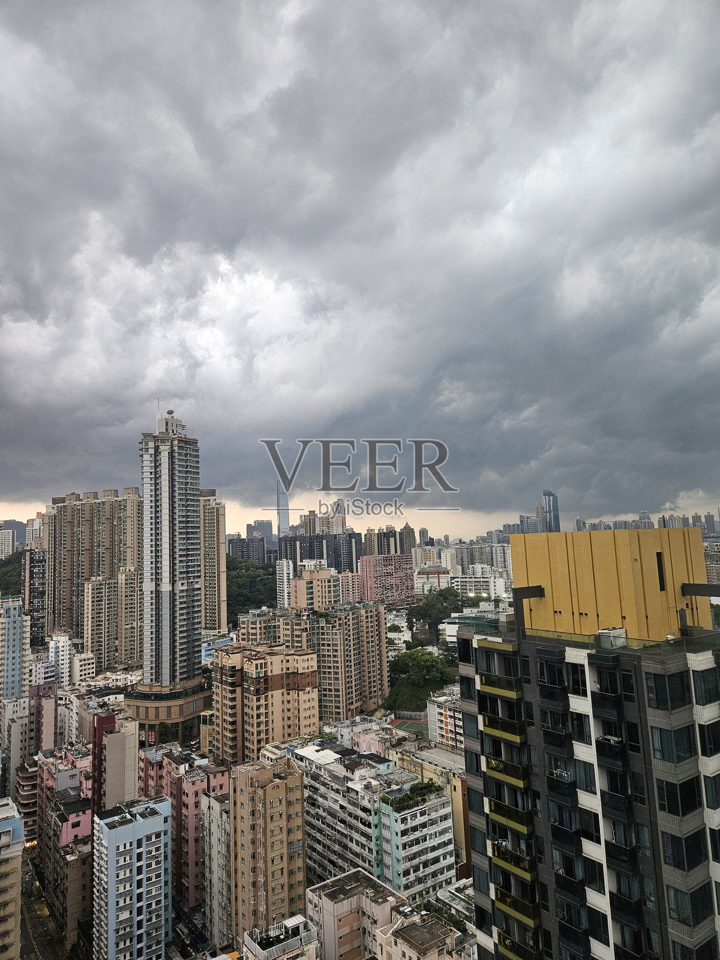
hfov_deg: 58.9
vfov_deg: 73.9
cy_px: 480
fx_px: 638
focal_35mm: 23
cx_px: 360
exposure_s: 1/100
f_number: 1.8
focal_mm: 5.4
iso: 64
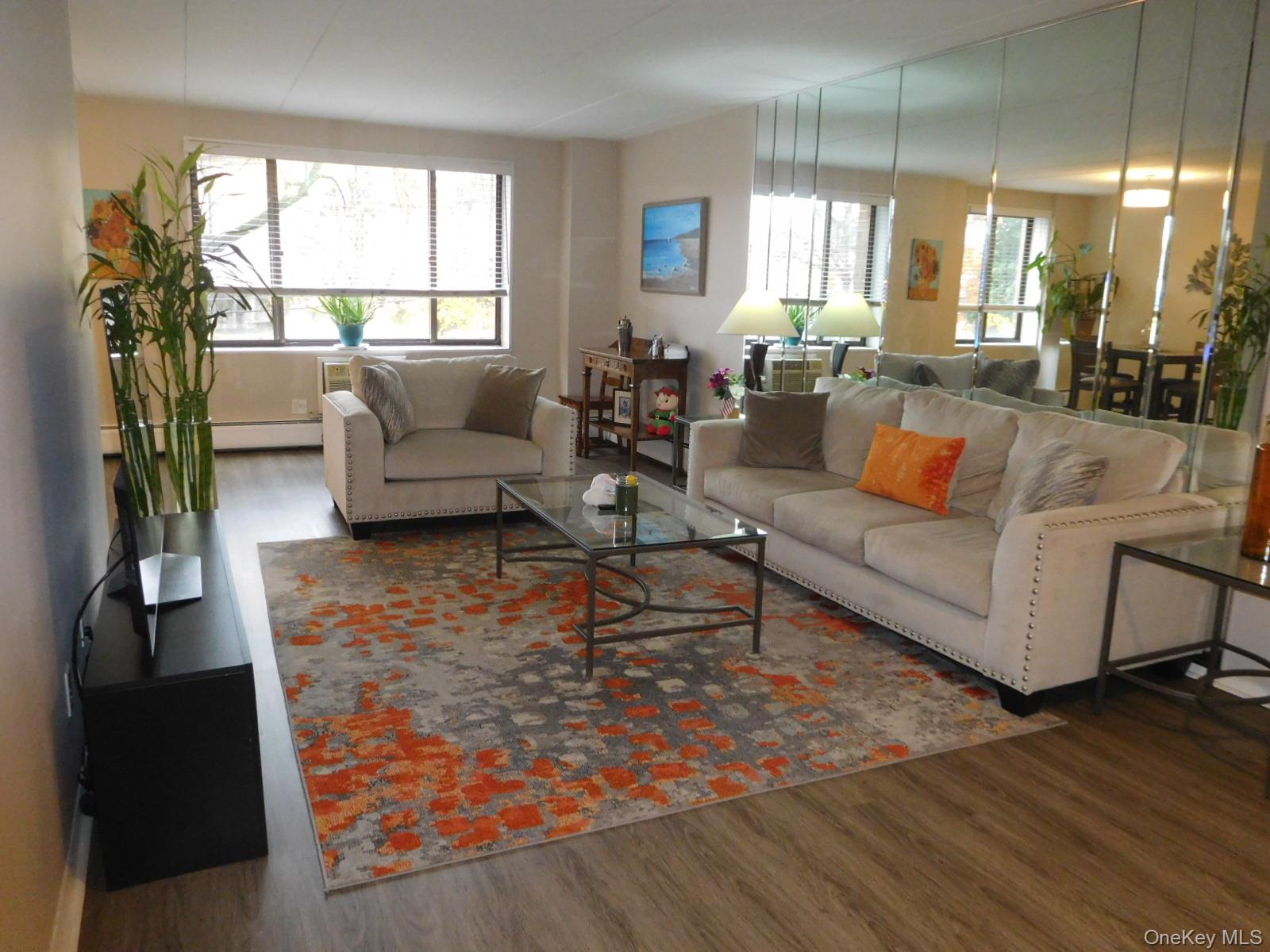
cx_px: 635
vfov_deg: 54.9
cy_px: 476
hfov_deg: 69.4
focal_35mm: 25
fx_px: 917
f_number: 3.4
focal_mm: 4.5
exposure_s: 1/30
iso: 450
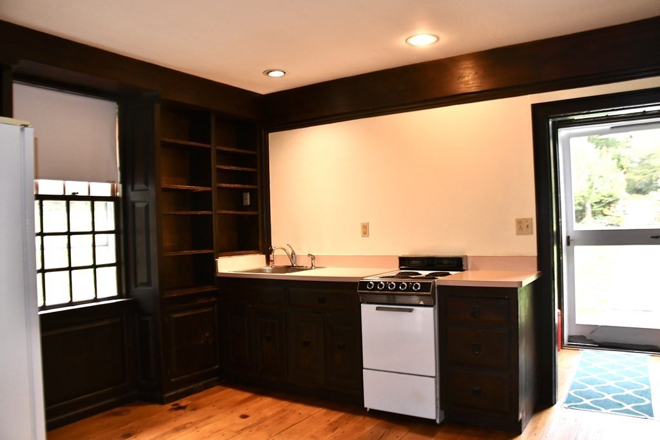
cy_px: 220
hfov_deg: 67.4
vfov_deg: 47.9
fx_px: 495
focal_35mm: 27
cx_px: 330
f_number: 5
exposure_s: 1/100
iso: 1000
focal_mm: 18
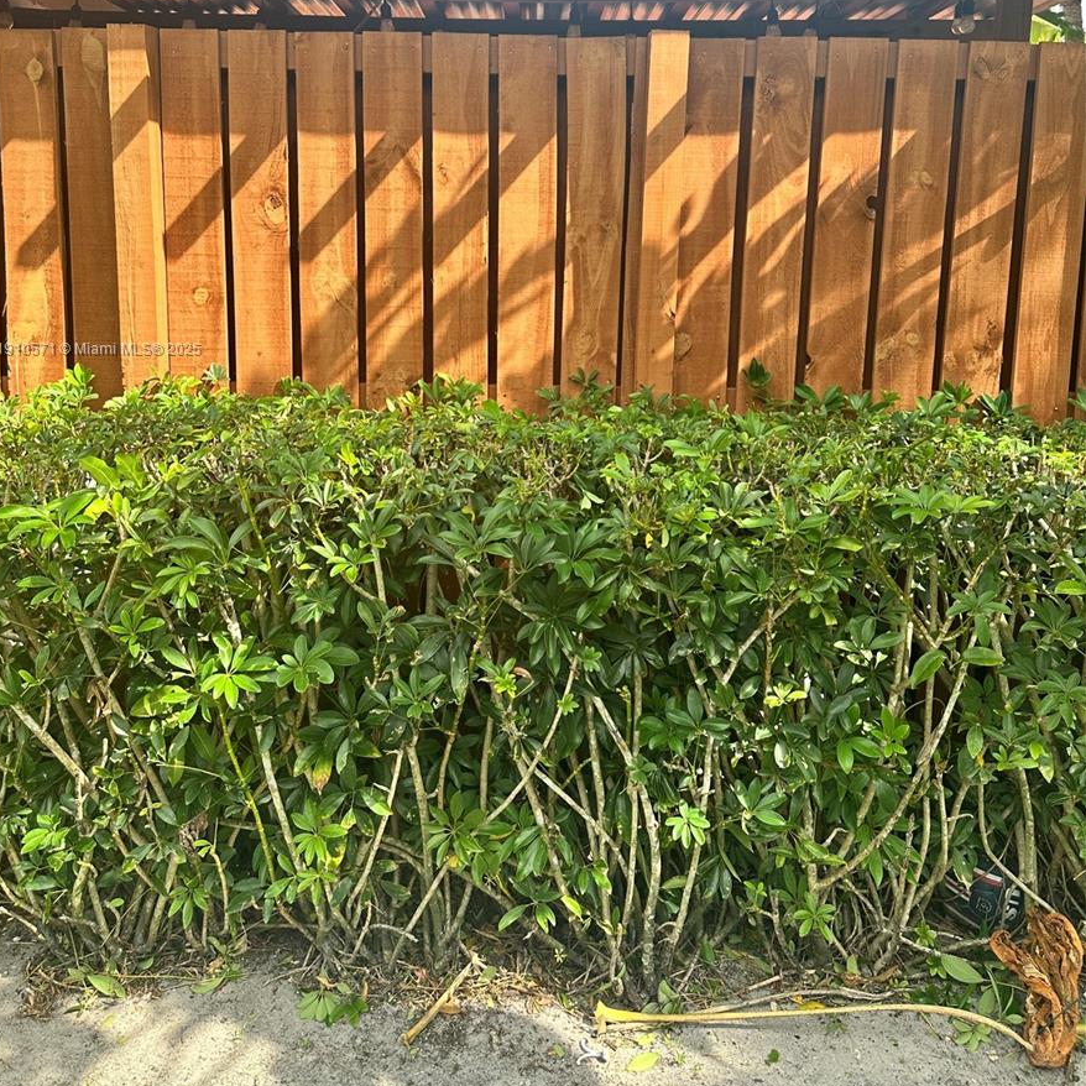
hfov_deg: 55.6
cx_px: 531
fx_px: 1029
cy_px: 350
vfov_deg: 54.3
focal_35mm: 29
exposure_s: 1/527
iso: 80
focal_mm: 6.86
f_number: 1.78
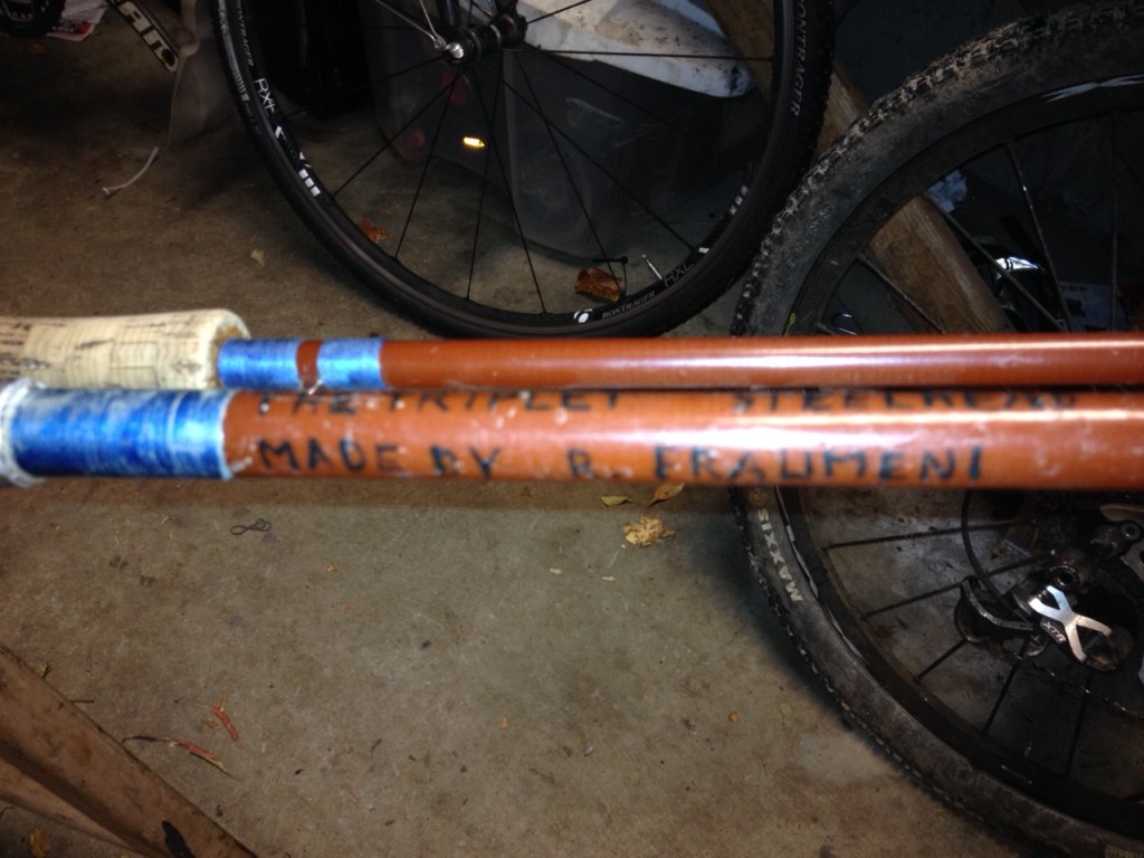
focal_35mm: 35
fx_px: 1157
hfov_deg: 52.6
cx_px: 572
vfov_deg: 40.7
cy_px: 429
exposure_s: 1/16
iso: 100
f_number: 2.4
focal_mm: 4.28
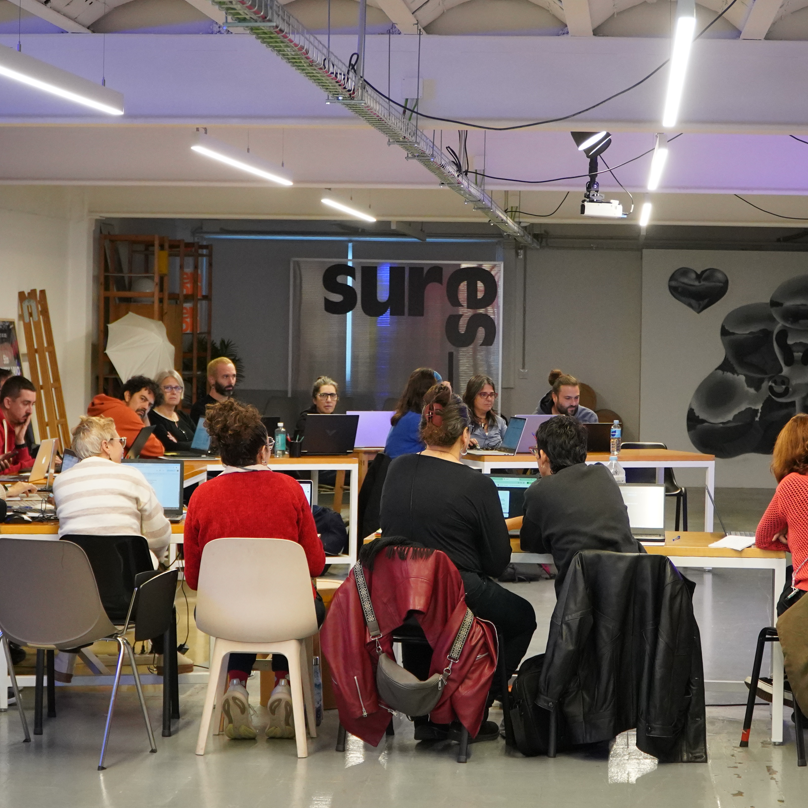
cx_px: 503
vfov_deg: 20.2
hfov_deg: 20.1
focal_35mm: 86
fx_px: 2271
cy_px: 406
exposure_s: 1/200
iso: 2500
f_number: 4
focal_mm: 43
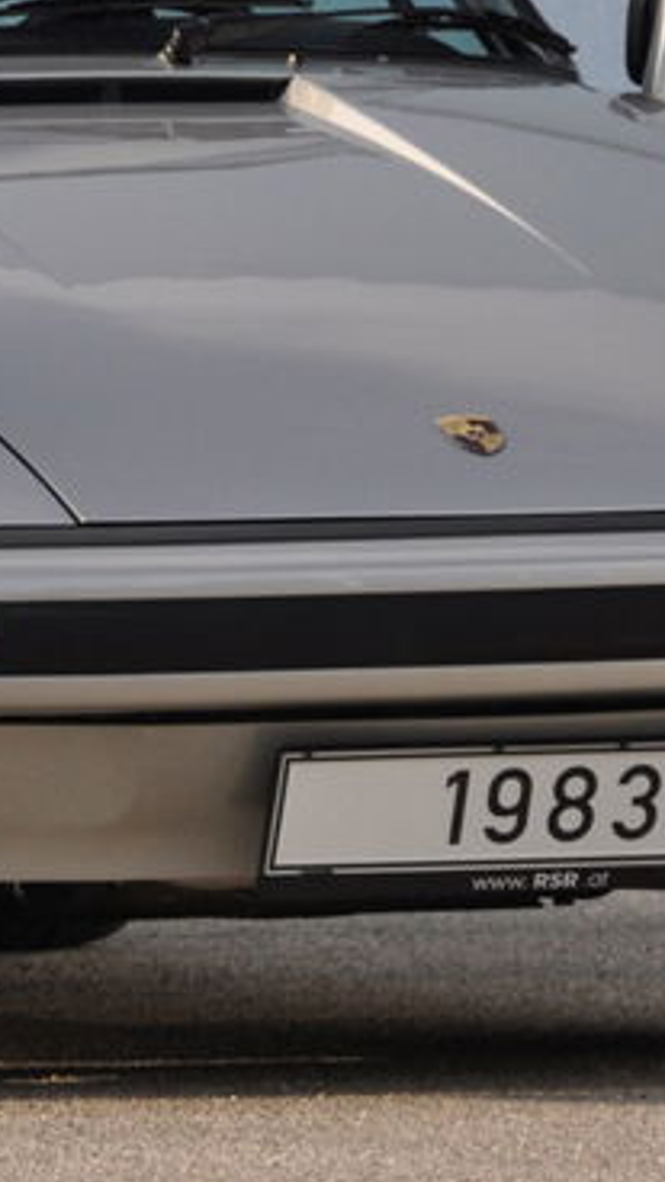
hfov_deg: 1.4
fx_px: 26691
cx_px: -125
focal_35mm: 851
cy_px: 440
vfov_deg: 2.5
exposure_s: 1/400
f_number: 6.3
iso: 500
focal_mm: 195
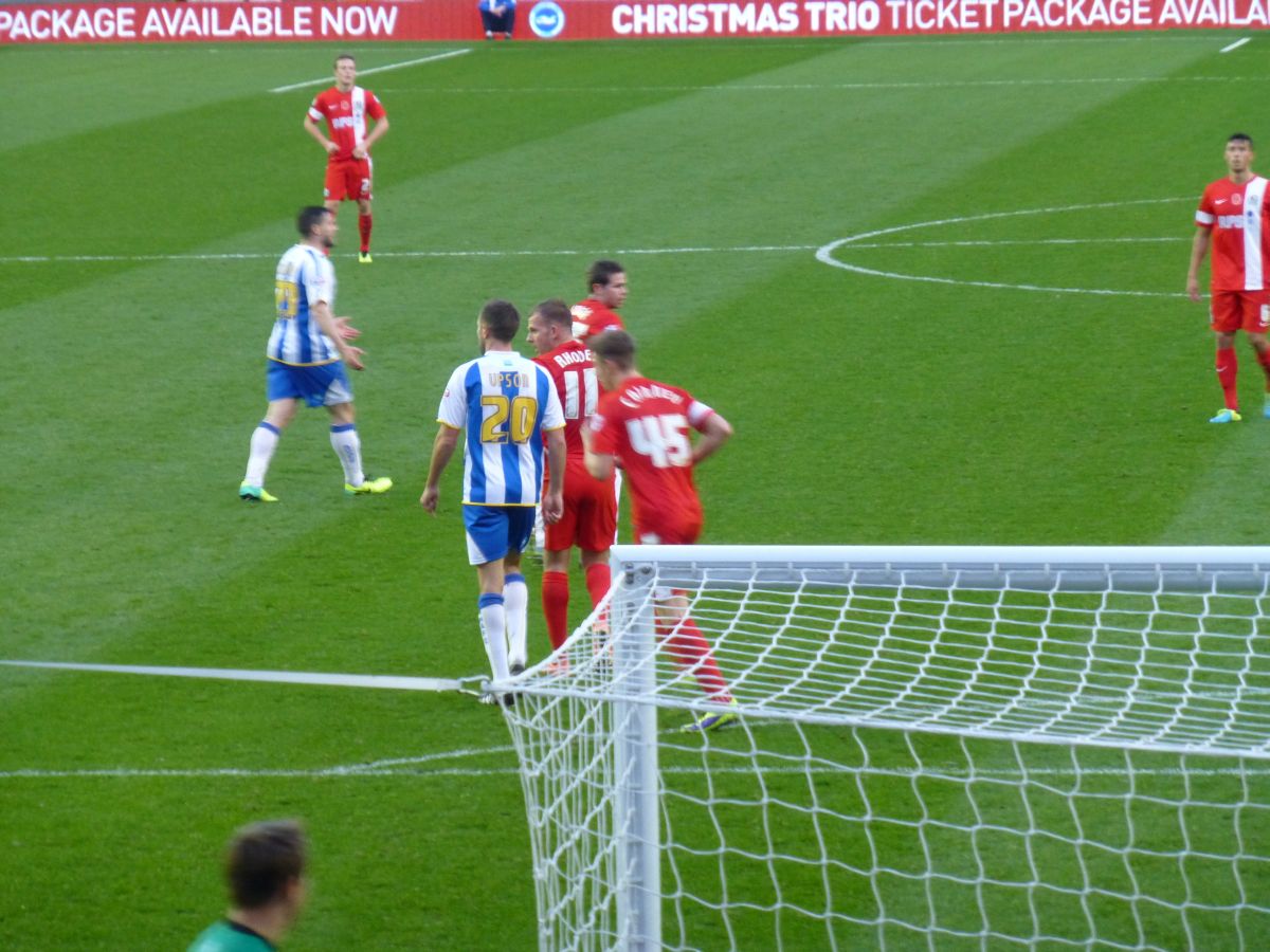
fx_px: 9135
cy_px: 476
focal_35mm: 249
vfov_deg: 6.0
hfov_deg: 8.0
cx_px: 635
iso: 400
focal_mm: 44.4
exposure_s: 1/40
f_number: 5.7
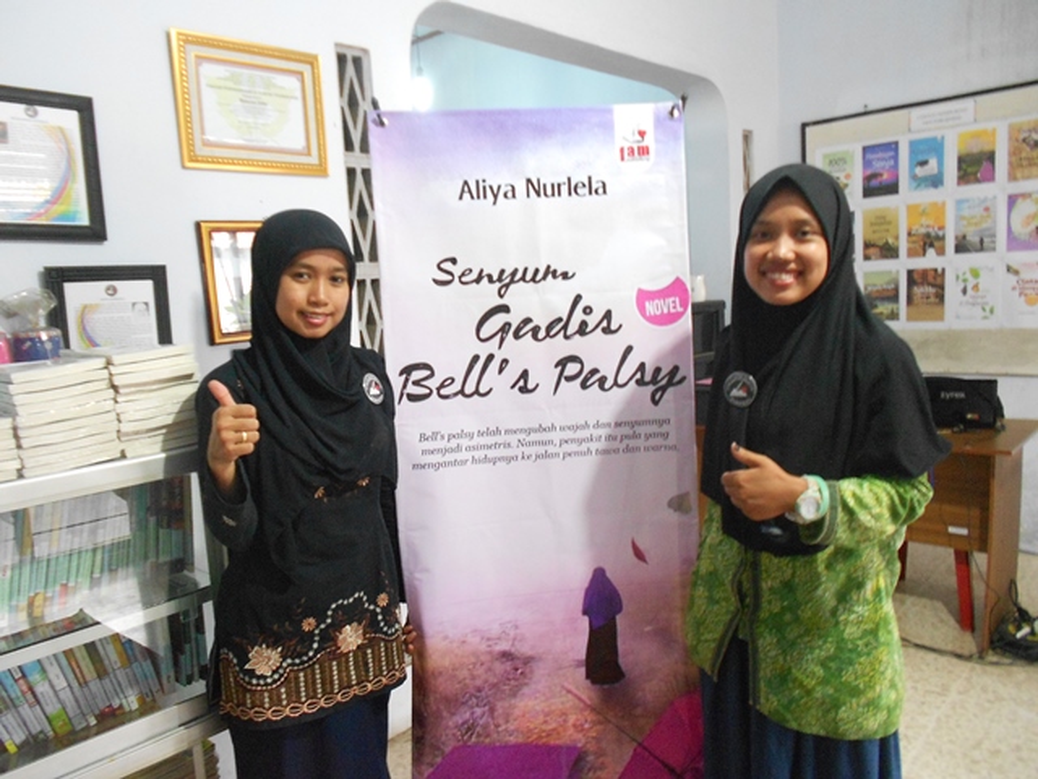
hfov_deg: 67.3
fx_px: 780
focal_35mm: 26
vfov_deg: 53.1
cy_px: 390
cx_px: 519
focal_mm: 4.6
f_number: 3.2
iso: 400
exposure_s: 1/4
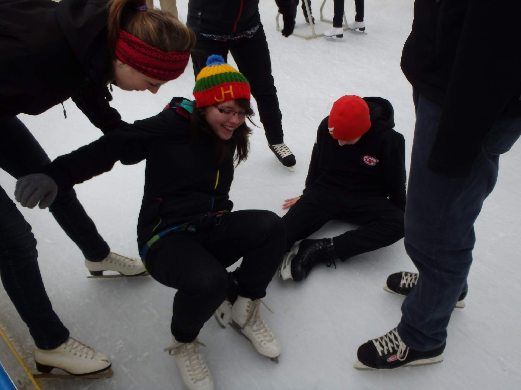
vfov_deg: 49.7
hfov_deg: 63.4
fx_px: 421
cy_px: 195
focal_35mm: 28
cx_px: 260
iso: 125
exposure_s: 1/200
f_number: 3.9
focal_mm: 5
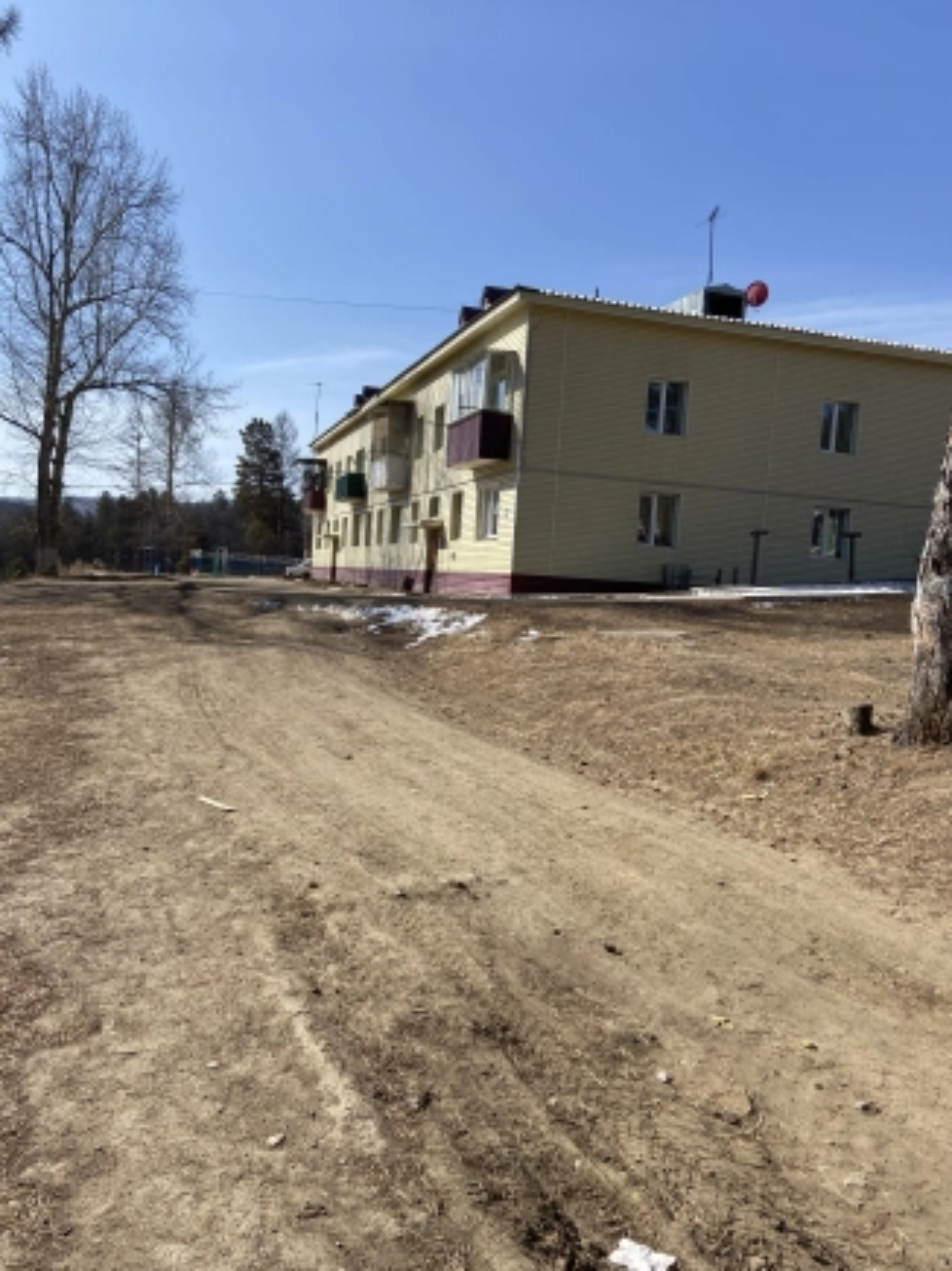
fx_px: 1027
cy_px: 631
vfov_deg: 63.5
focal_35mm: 28
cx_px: 475
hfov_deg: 49.7
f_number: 1.8
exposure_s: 1/3300
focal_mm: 4.25
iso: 32
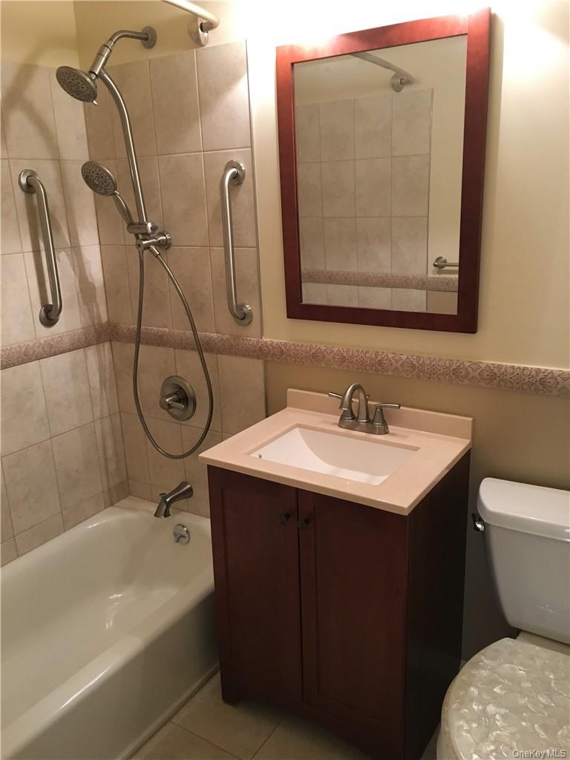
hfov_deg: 48.2
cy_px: 380
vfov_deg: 61.7
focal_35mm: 29
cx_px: 285
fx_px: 637
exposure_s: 1/30
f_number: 2.2
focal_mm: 4.15
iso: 160
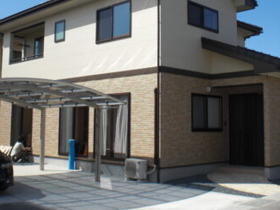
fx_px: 396
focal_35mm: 49
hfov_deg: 38.9
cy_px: 79
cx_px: 136
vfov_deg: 29.5
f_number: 5.6
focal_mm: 6.3
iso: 64
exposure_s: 1/400
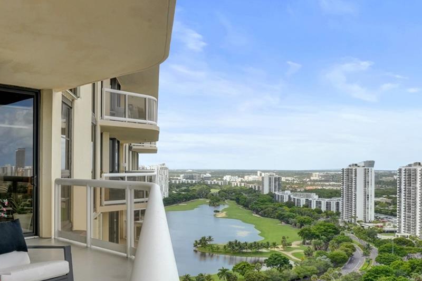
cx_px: 160
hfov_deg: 58.1
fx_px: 375
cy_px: 171
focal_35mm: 32
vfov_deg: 40.9
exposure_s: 1/200
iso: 1600
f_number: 18
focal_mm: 16
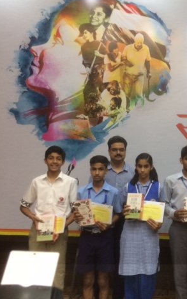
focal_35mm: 42
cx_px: 177
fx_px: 342
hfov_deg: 29.0
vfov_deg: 47.2
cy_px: 151
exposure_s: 1/33
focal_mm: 4.15
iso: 125
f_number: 2.2
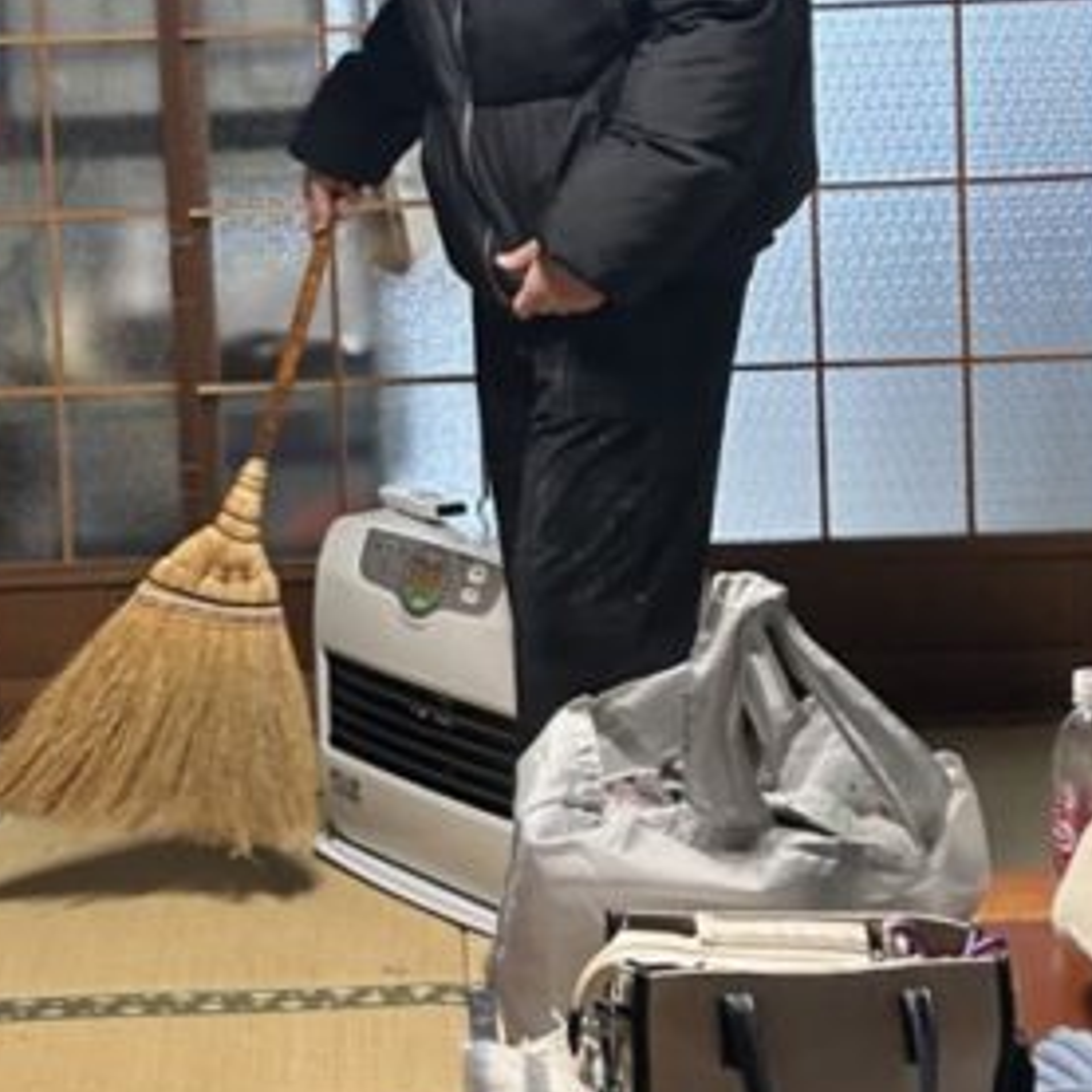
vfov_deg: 20.1
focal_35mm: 85
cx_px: 378
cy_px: 134
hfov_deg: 20.3
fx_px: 3034
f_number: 1.5
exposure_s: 1/50
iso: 200
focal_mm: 5.7
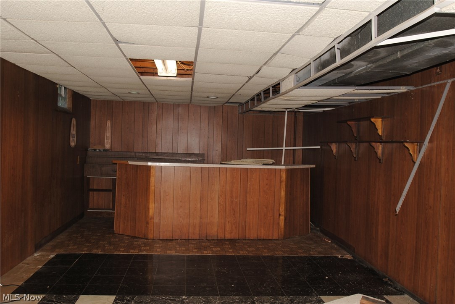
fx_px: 455
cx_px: 228
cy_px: 152
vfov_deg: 36.9
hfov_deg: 53.1
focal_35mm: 36
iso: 200
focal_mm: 24
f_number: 4.5
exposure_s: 1/60
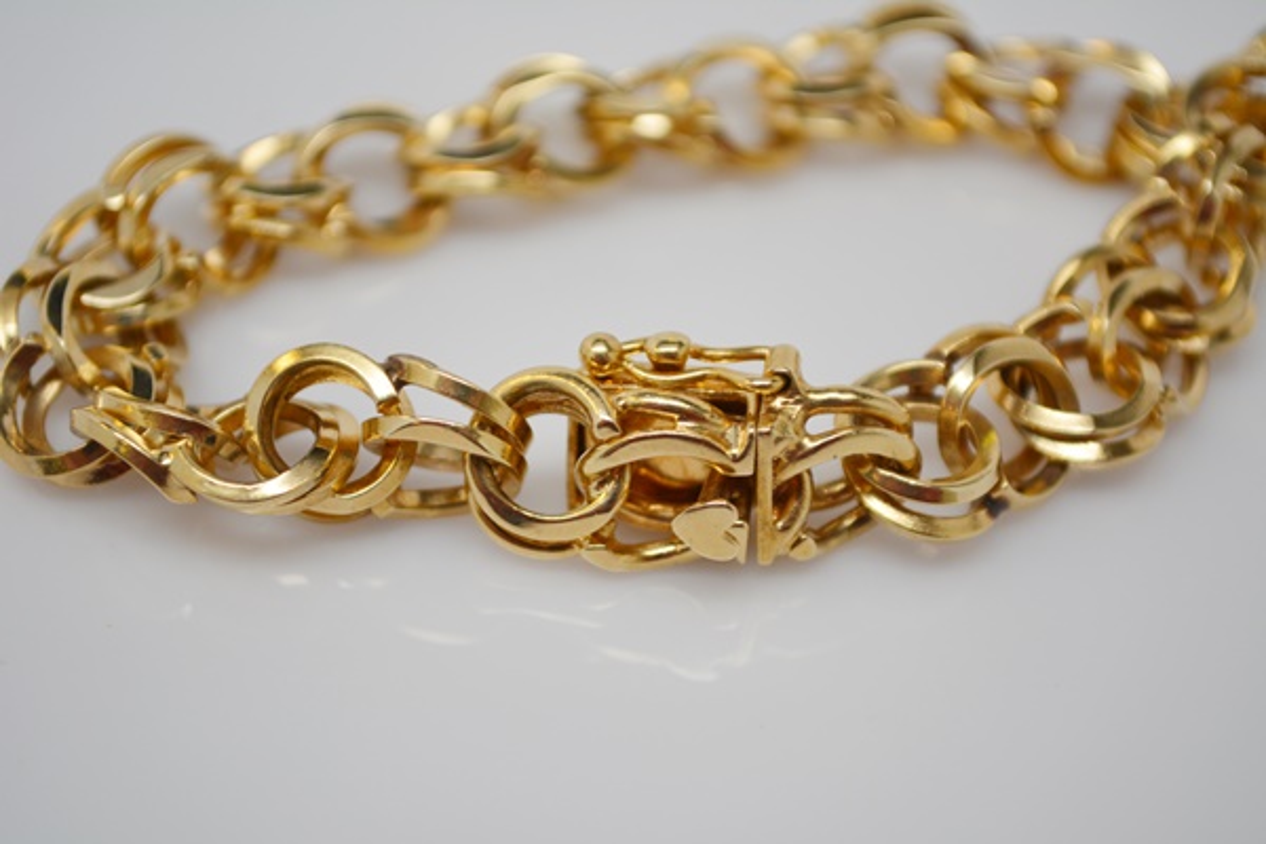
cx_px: 633
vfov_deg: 16.6
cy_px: 422
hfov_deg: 24.6
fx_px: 2901
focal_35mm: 82
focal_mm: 55
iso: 400
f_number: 5.6
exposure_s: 1/100
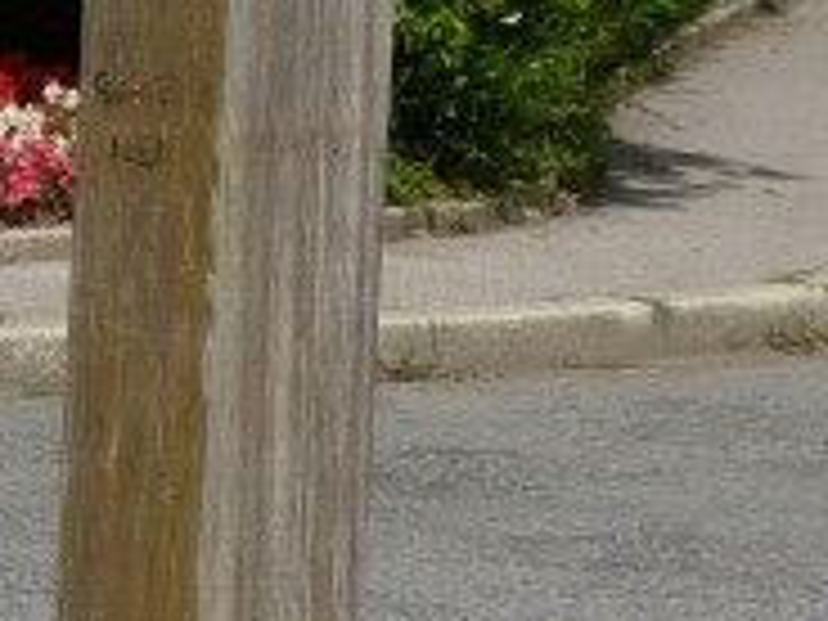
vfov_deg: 4.6
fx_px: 7726
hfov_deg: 5.8
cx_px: -1296
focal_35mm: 323
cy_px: 72
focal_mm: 10.5
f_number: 4
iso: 100
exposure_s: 1/1600
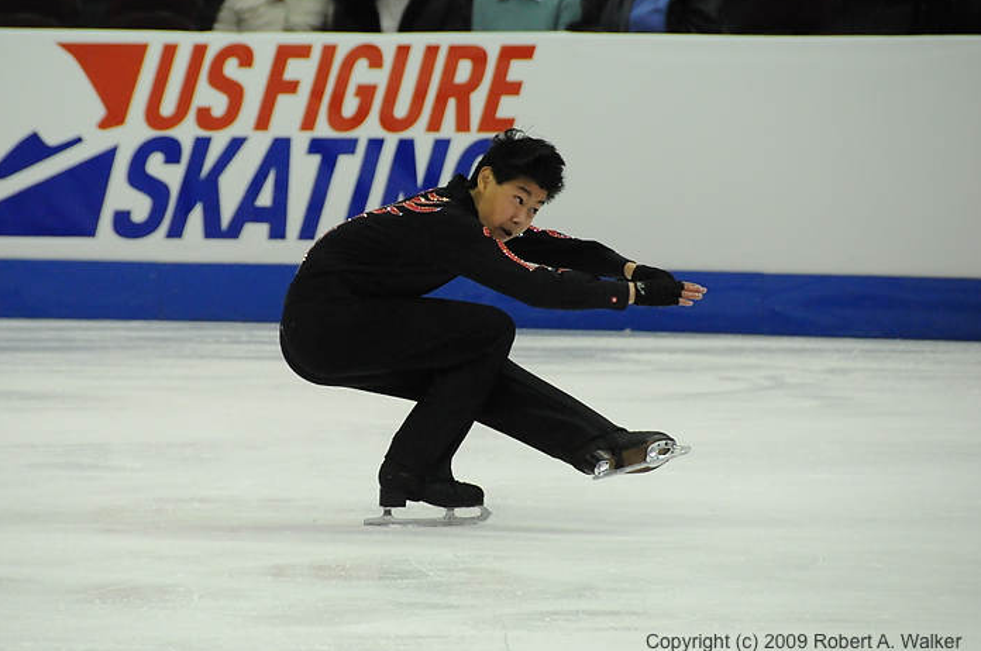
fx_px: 9388
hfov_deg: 6.0
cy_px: 297
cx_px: 426
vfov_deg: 4.0
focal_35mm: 345
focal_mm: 200
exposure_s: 1/1000
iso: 3200
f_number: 5.6
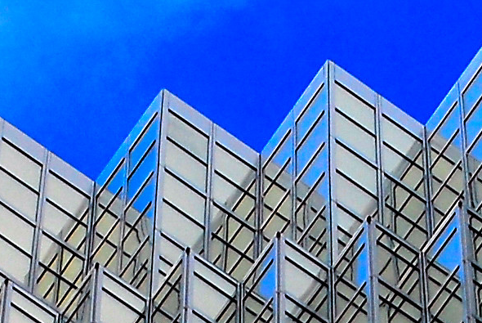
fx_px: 9236
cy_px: 706
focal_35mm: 689
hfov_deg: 3.0
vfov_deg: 2.0
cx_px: 361
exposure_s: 1/750
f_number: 8
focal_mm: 70
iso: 200
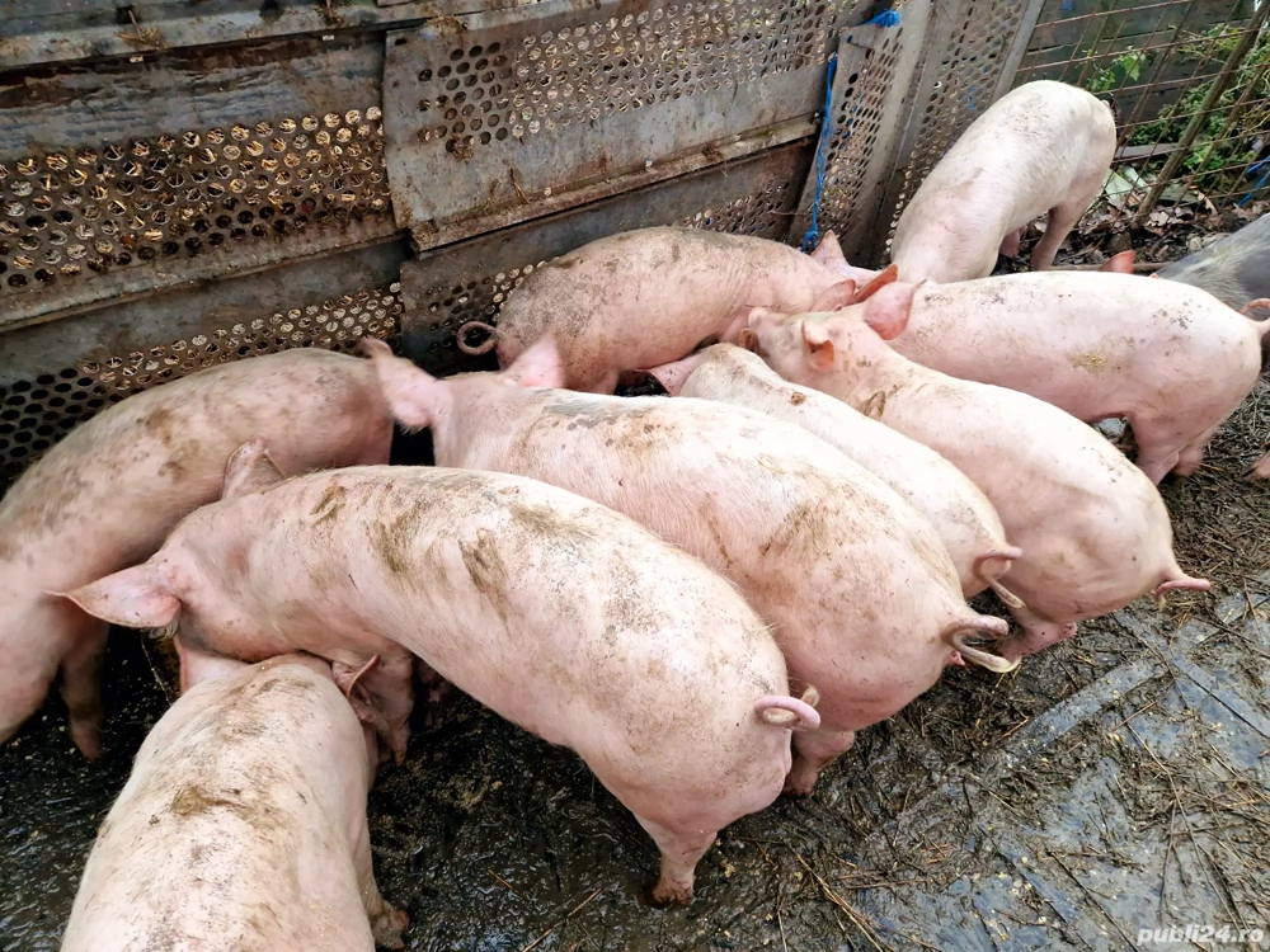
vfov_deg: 58.9
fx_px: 844
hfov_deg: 73.9
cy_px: 476
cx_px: 635
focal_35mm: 23
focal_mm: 5.4
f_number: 1.8
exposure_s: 1/100
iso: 160
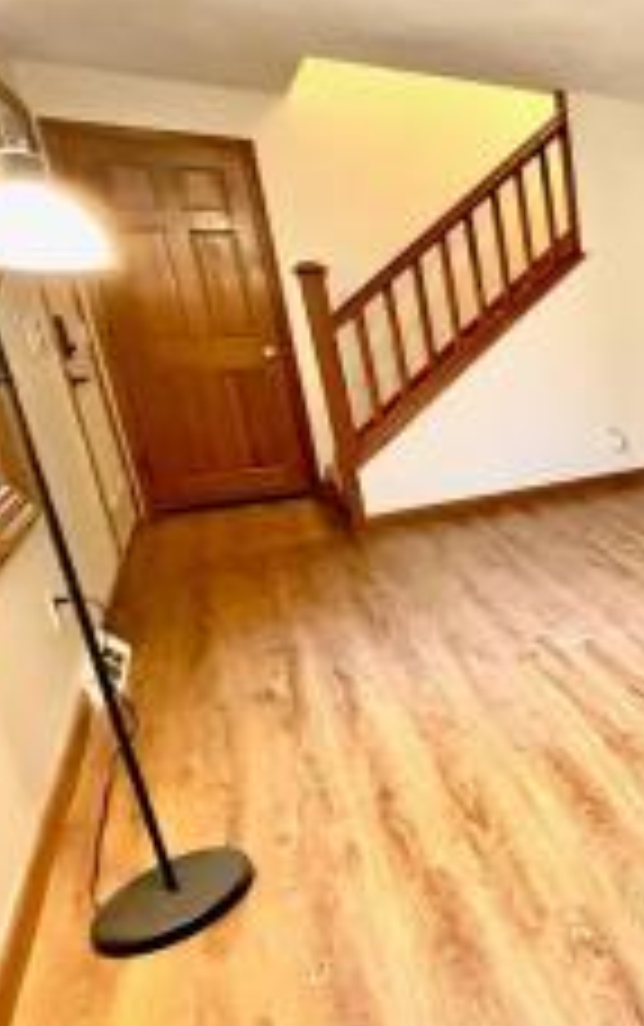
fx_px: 728
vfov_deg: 70.3
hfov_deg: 34.1
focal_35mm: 26
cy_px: 486
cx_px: 838
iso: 800
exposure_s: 1/60
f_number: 2.2
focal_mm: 2.22
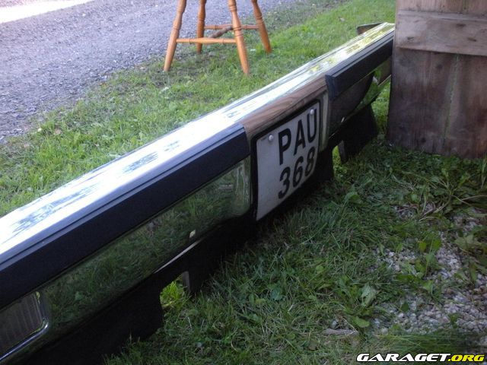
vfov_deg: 39.7
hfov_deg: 51.4
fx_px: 506
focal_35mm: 36
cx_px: 244
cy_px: 182
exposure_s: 1/91.2
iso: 400
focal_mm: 6.3
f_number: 3.5
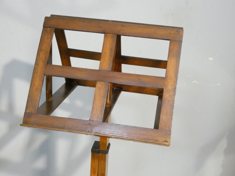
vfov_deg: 30.3
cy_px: 88
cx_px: 118
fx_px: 326
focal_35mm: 48
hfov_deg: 39.7
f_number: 3.8
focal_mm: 8.6
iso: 1250
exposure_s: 1/125
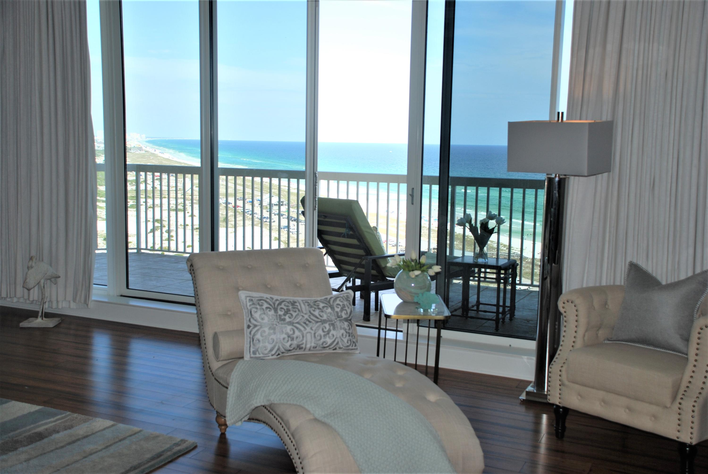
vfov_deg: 34.3
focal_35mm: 39
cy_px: 237
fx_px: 768
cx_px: 354
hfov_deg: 49.5
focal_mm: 26
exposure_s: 1/200
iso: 100
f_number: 4
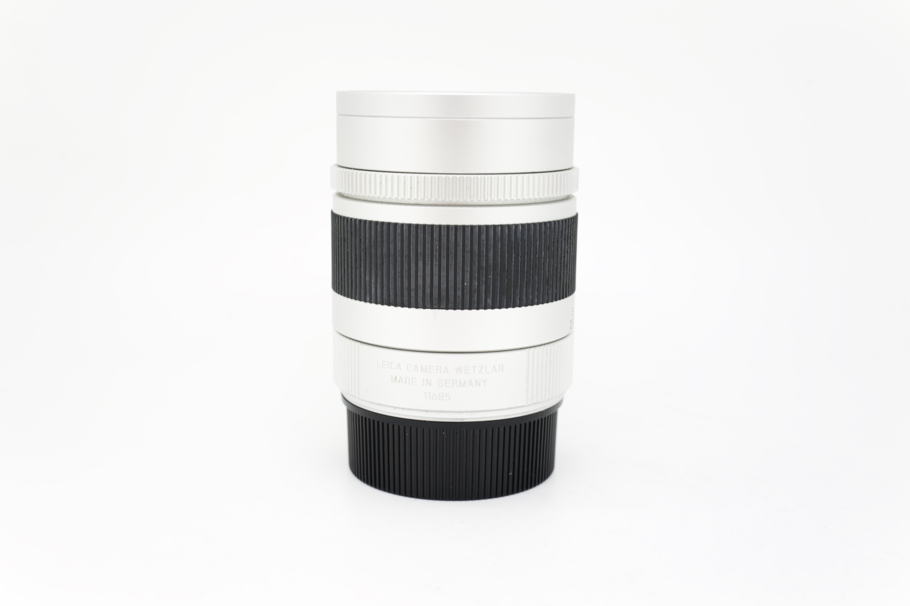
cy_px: 303
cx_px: 455
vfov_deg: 31.2
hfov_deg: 45.4
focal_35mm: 43
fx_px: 1086
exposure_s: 1/80
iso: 800
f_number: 9
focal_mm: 43
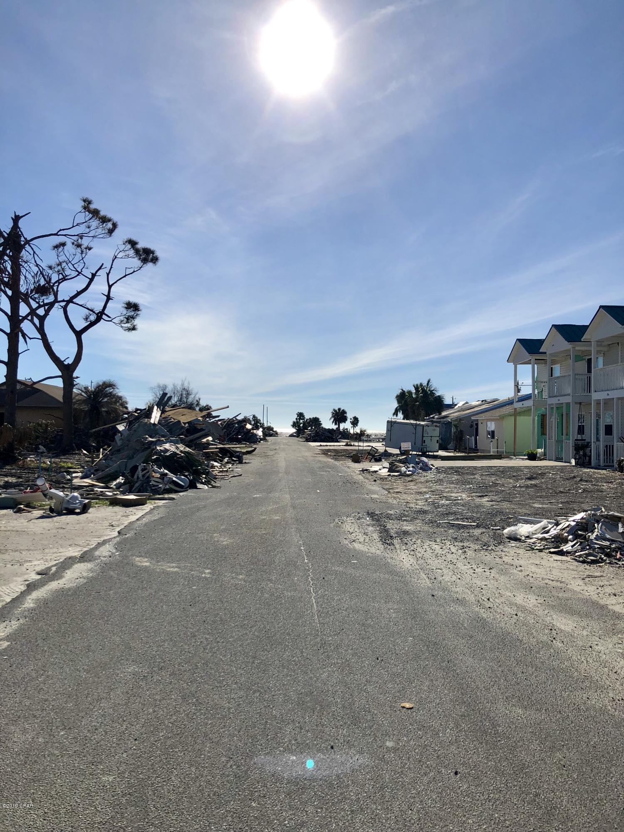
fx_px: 673
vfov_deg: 63.4
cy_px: 416
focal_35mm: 28
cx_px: 312
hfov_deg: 49.7
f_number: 1.8
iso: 25
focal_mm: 3.99
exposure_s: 1/6024
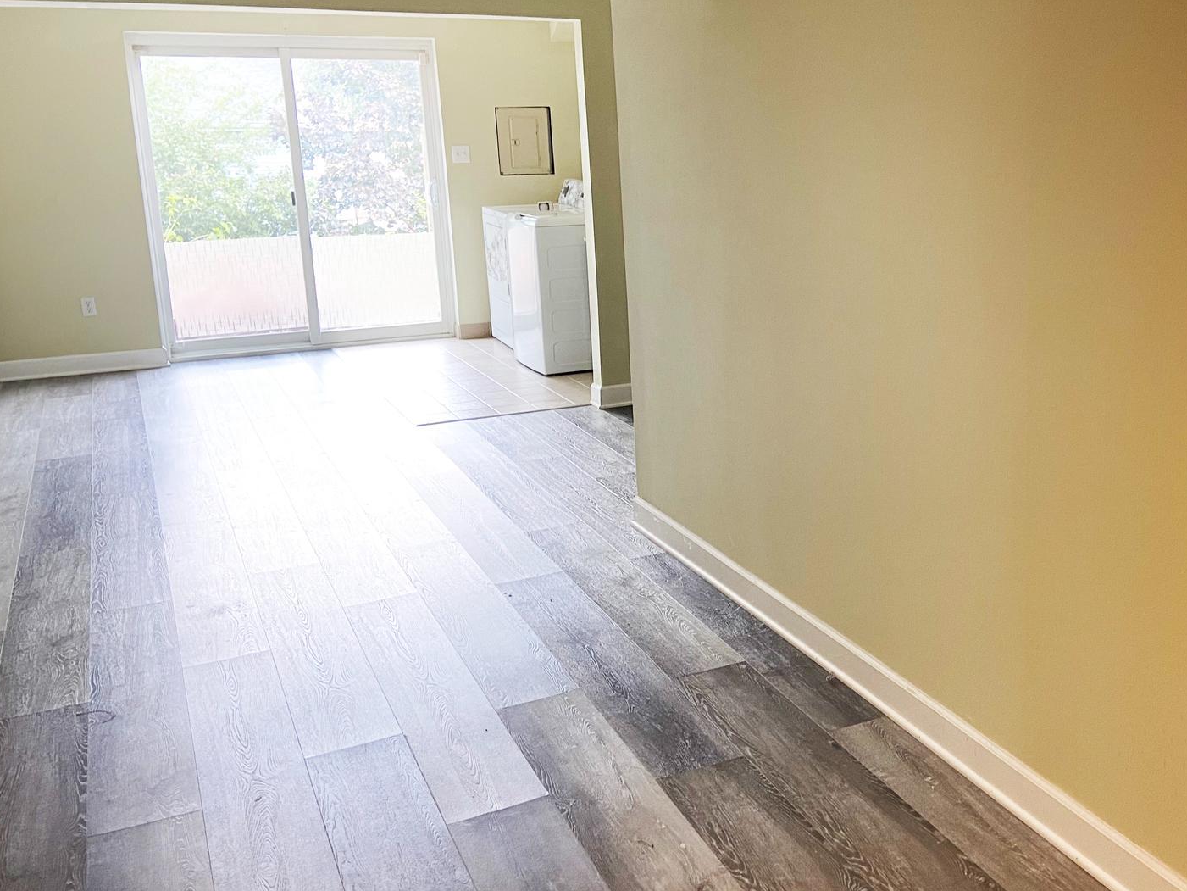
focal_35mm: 38
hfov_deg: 47.5
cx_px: 860
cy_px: 404
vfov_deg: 37.7
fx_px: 1303
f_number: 1.8
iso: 80
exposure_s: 1/60
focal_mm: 4.25
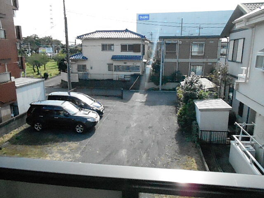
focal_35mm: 26
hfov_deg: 67.3
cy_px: 99
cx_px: 132
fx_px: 198
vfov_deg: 53.1
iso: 3200
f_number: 8
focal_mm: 4.6
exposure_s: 1/1600
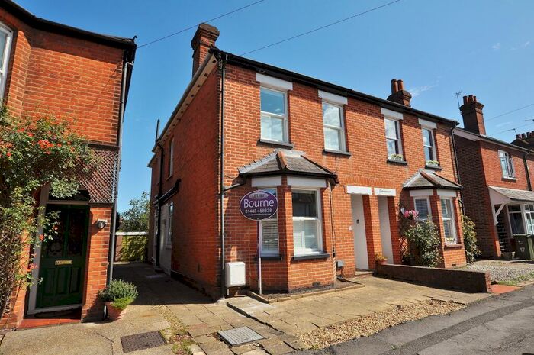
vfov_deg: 63.1
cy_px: 178
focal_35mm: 20
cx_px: 267
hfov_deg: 85.5
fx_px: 289
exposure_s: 1/400
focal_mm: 13
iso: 200
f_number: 10
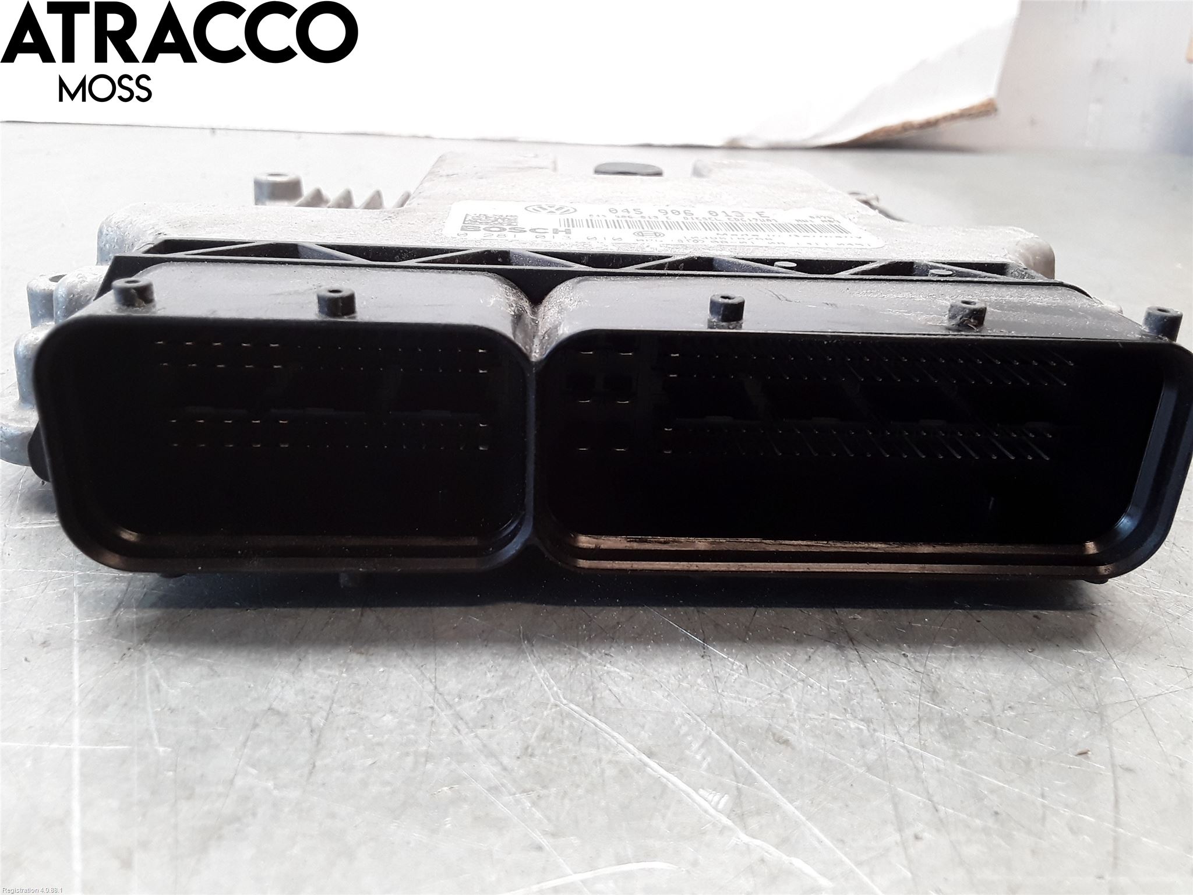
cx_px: 596
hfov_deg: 63.4
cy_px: 448
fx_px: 965
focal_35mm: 28
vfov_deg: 49.7
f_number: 1.9
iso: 80
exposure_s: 1/50
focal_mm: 2.91
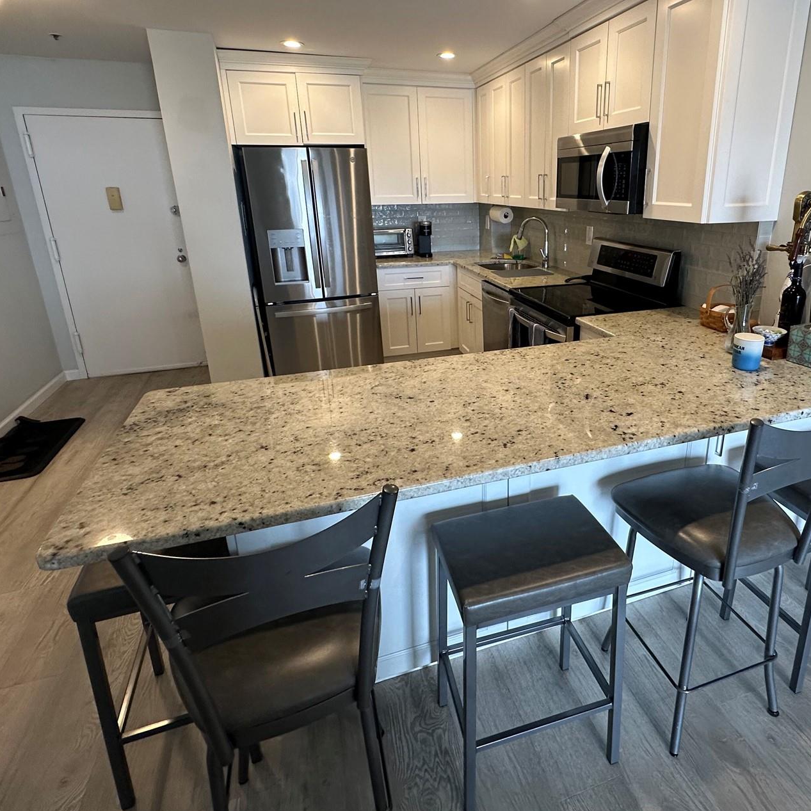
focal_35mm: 20
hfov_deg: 73.9
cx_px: 490
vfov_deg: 74.4
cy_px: 348
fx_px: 530
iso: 200
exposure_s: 1/120
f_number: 2.2
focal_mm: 2.22
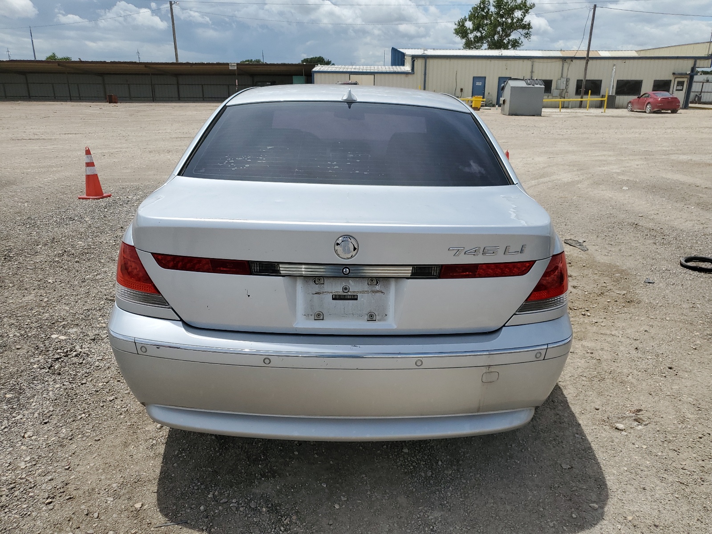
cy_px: 267
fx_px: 535
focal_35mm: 26
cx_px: 356
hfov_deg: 67.3
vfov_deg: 53.1
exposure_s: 1/5000
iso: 50
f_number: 1.5
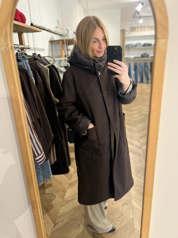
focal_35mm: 26
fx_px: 178
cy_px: 119
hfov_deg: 53.1
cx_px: 89
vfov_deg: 67.3
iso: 500
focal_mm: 5.7
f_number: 1.5
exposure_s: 1/50
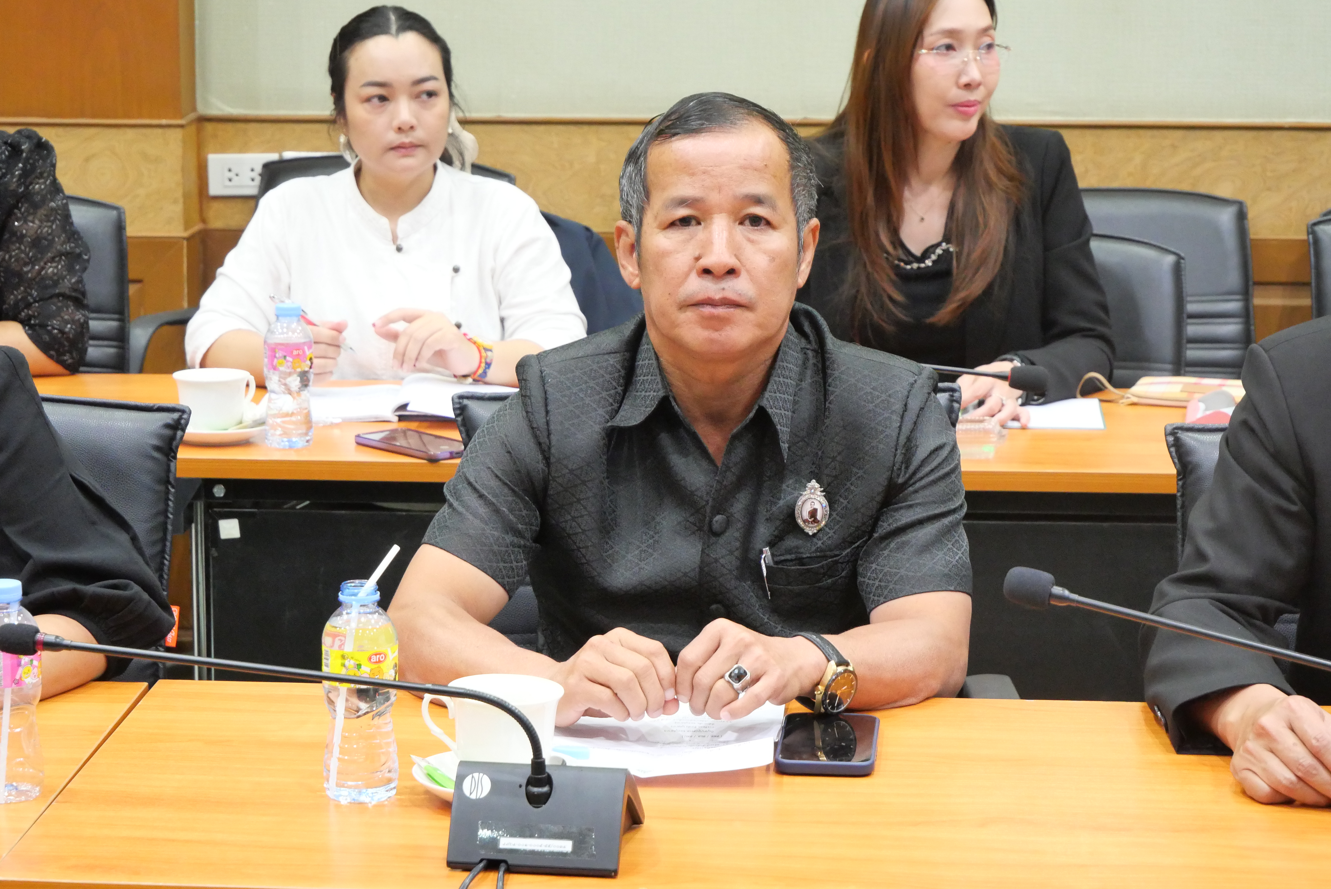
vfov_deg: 14.1
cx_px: 666
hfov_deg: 21.0
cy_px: 444
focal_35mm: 97
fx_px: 3588
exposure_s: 1/30
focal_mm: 47
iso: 3200
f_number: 5.6
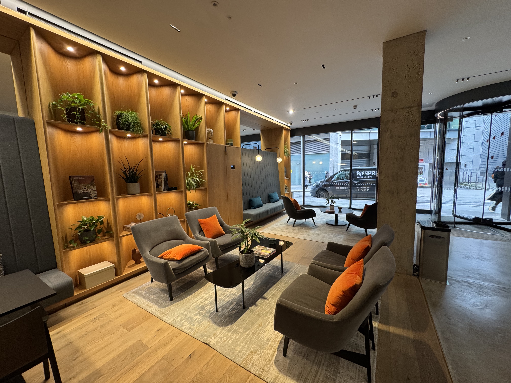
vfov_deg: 85.7
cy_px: 192
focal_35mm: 14
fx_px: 207
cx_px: 256
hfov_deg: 102.1
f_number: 2.2
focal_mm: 2.22
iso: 160
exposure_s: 1/50
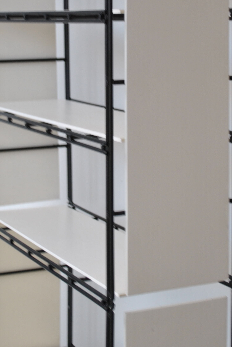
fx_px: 867
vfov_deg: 22.3
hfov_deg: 15.2
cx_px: 107
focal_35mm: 90
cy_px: 70
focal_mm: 34
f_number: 5
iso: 200
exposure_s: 1/30
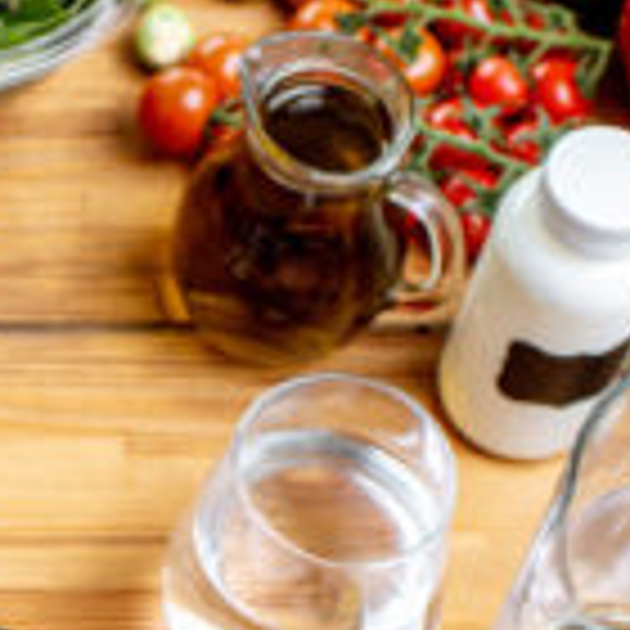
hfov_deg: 9.9
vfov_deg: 10.1
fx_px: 3500
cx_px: -387
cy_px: 760
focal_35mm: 170
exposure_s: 1/200
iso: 200
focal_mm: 35
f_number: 2.2
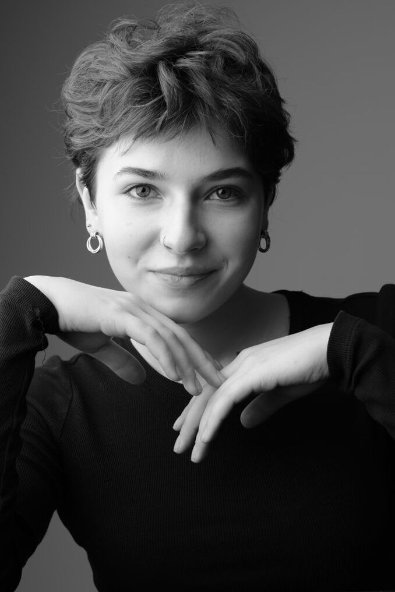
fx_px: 1381
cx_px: 198
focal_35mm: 84
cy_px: 296
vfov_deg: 24.2
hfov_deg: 16.3
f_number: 8
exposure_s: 1/125
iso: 160
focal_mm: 56
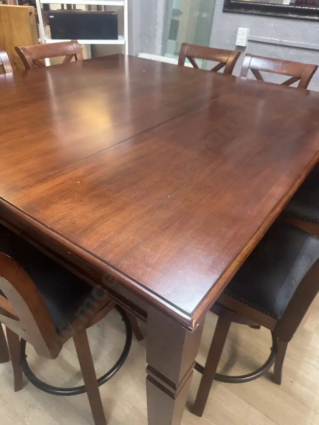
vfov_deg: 71.6
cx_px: 160
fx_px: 295
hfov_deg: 56.8
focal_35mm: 24
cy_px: 212
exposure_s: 1/50
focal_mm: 6.86
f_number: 1.78
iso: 320
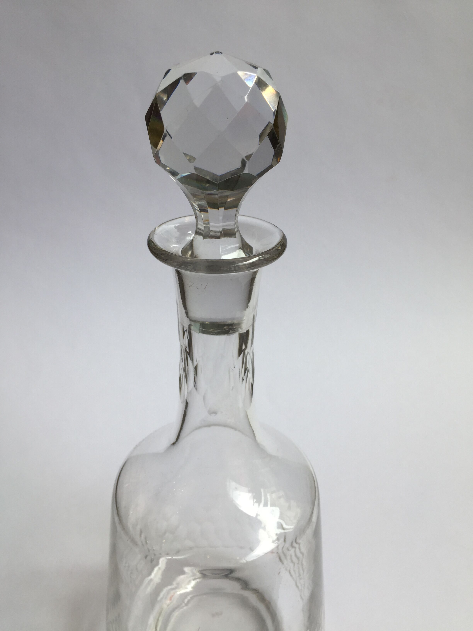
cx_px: 236
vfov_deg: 61.7
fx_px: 528
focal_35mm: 29
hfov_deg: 48.2
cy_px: 316
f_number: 2.2
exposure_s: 1/176
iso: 32
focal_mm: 4.15
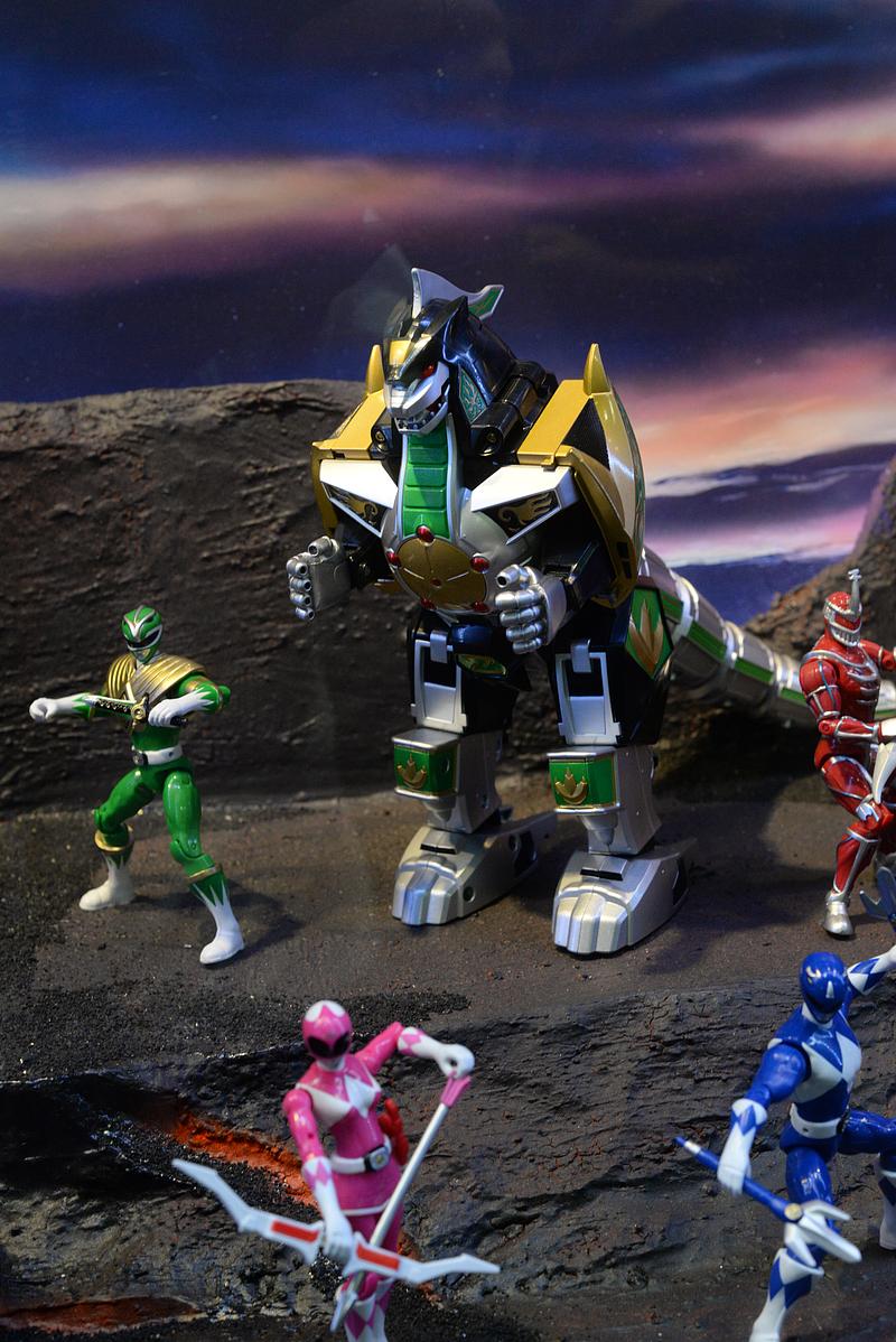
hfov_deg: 27.0
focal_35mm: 50
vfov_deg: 39.6
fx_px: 1864
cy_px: 671
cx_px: 448
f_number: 7.1
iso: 3200
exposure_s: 1/100
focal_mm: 50
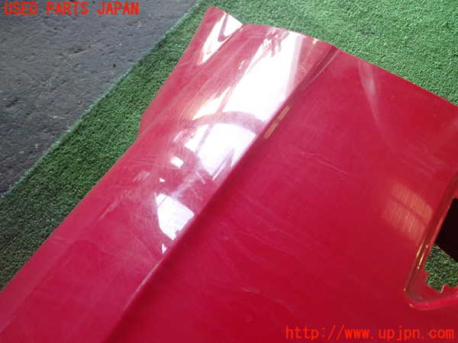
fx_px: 397
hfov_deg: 60.0
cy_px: 172
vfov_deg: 46.8
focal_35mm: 30
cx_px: 229
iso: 400
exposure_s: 1/30
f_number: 2.3
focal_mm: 5.4
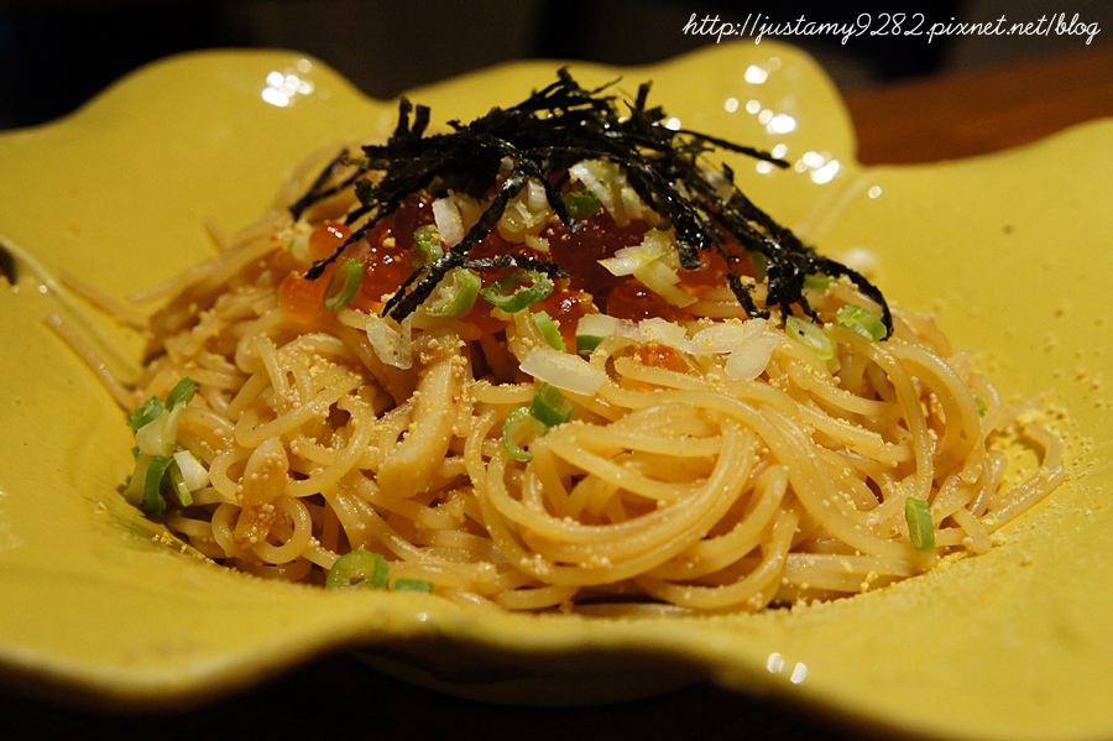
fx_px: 1483
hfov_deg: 41.1
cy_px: 370
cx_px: 556
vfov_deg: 28.0
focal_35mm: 48
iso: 1600
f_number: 7.1
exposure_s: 1/25
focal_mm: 32
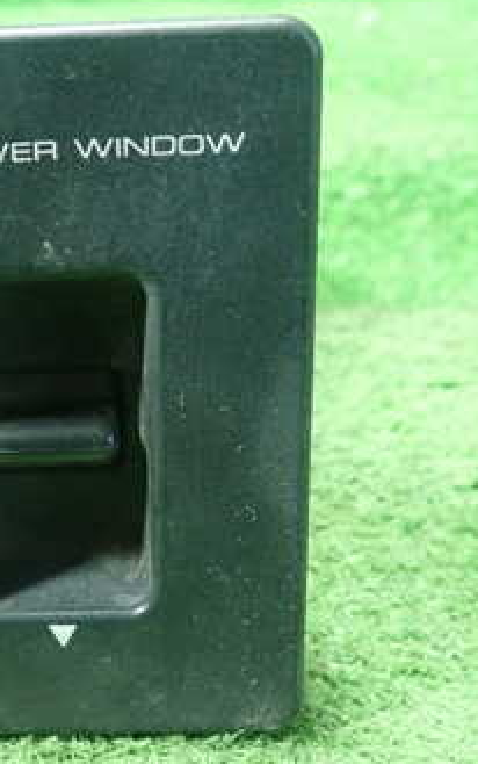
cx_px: 9
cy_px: 395
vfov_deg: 35.1
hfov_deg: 21.7
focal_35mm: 58
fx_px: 1207
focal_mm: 5.5
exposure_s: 1/60
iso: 800
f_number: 2.3
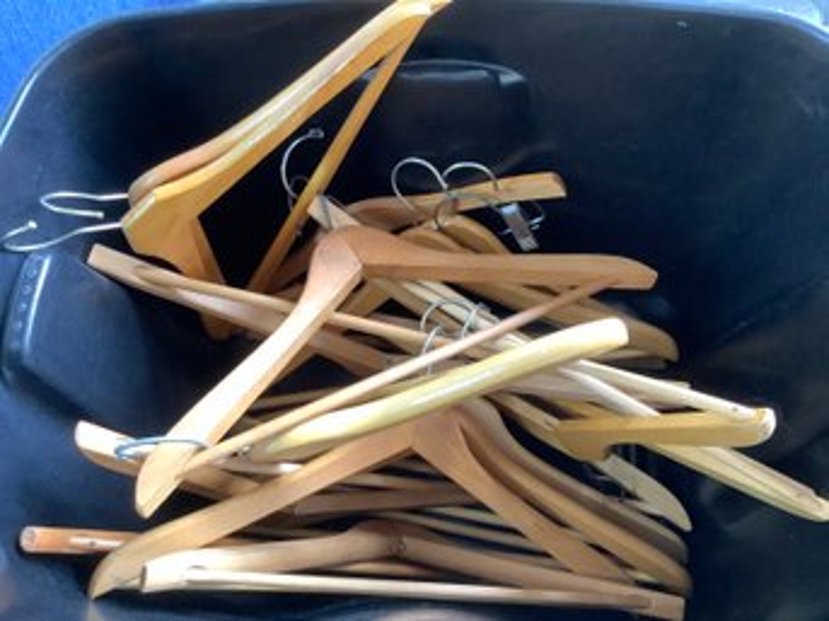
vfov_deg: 45.4
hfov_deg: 58.4
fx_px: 742
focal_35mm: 31
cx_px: 414
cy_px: 310
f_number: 2.4
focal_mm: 3.3
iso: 320
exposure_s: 1/50
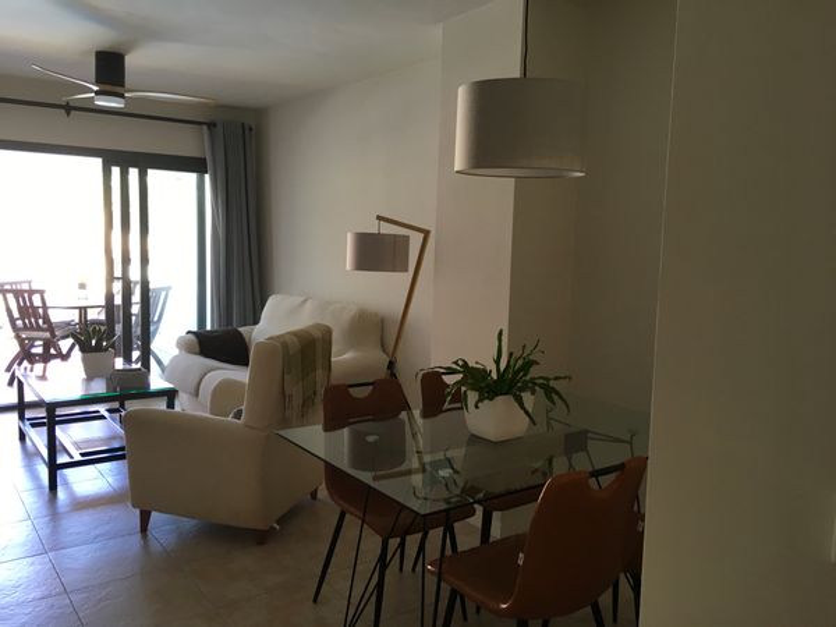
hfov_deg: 61.7
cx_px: 418
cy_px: 314
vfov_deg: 48.2
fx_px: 700
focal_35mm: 29
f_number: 2.2
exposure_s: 1/33
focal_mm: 4.15
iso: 40
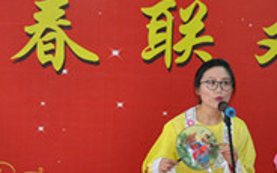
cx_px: 48
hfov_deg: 9.4
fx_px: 1688
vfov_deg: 5.9
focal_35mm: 224
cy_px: 149
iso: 800
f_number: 4.8
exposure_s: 1/60
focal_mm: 45
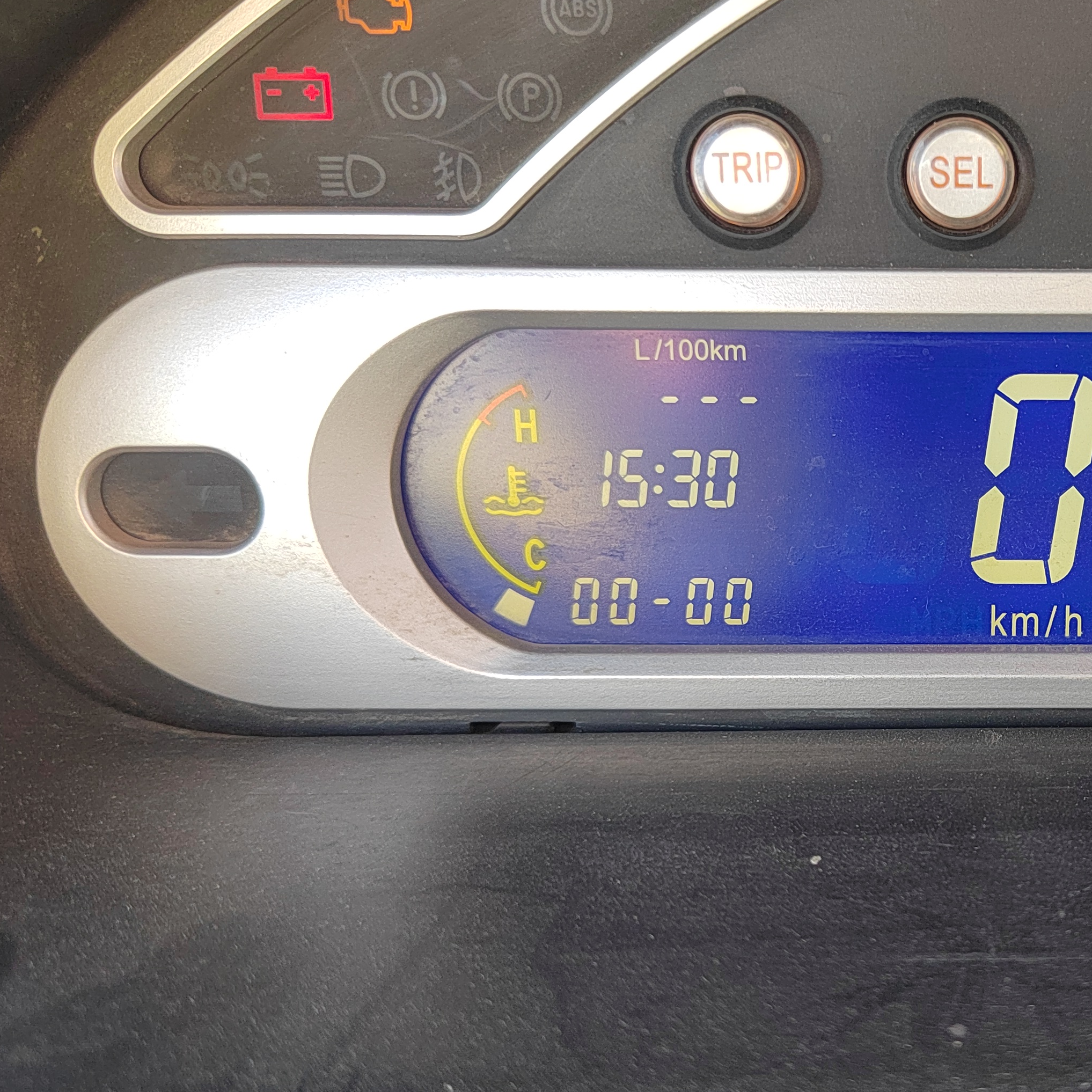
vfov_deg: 42.8
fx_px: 1392
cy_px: 585
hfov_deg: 39.7
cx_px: 983
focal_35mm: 39
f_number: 1.9
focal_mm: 5.52
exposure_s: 1/100
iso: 1009
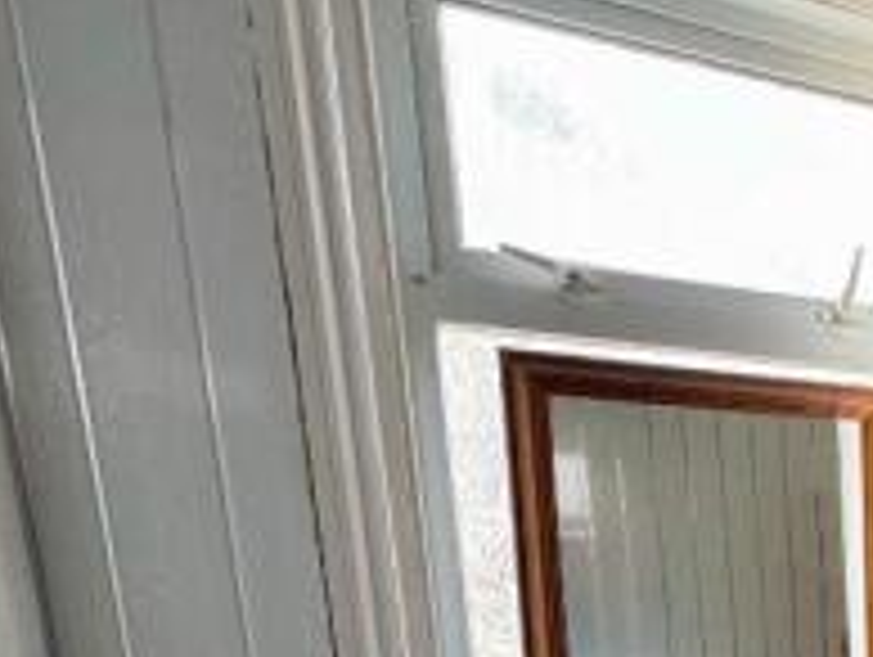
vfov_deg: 30.1
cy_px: 758
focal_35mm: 42
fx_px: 1061
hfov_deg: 33.7
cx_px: 1109
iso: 200
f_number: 2.2
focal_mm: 2.22
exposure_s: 1/99
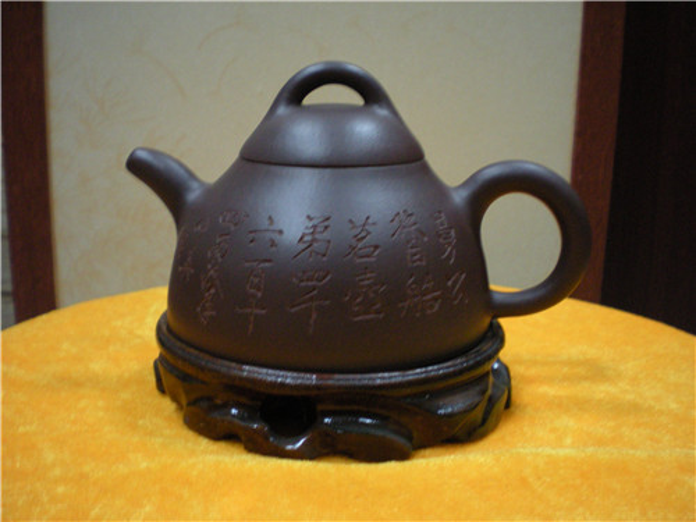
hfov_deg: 49.0
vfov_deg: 37.7
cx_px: 348
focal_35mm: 38
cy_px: 261
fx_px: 764
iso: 322
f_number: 3.1
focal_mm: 6.3
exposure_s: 1/8
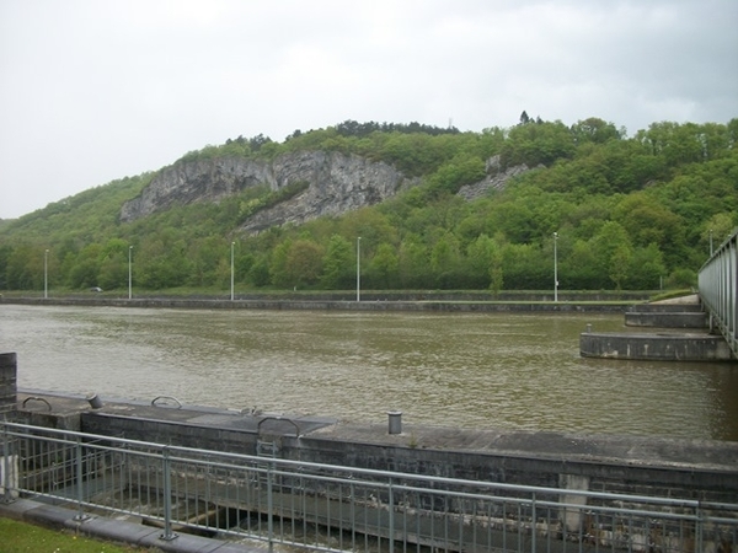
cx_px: 369
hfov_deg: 56.8
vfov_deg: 44.2
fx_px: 682
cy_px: 276
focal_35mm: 32
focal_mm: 5.7
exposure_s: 1/40
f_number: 8.8
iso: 80
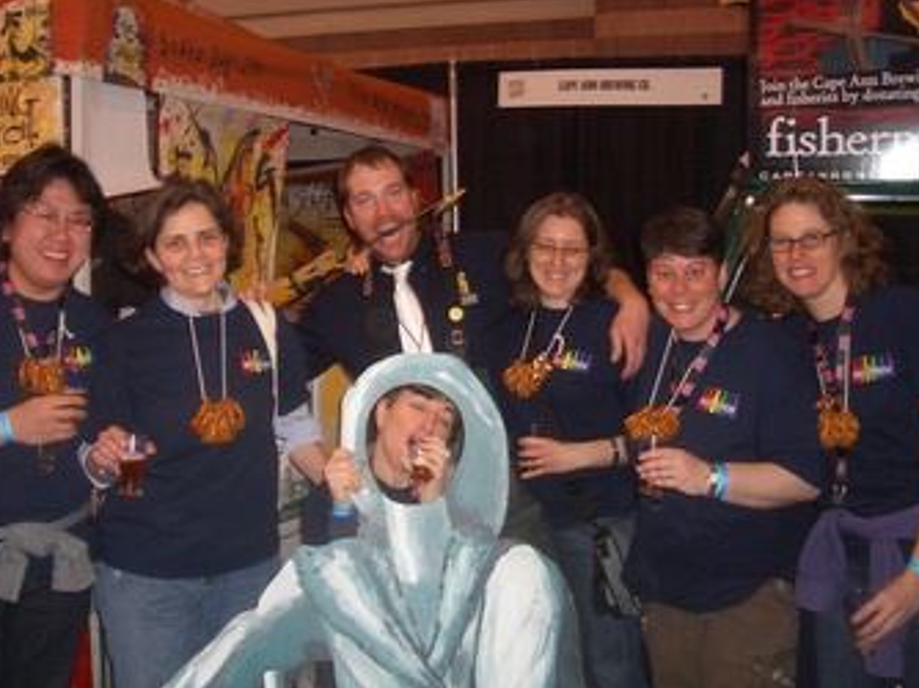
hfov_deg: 45.8
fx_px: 1088
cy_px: 288
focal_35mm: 41
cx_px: 431
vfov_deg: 35.0
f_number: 2.6
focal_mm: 5.8
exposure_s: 1/40
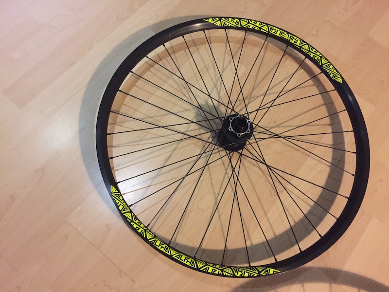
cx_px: 194
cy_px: 146
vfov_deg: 48.2
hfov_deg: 61.7
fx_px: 326
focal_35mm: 29
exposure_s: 1/17
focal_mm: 4.15
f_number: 2.2
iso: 400
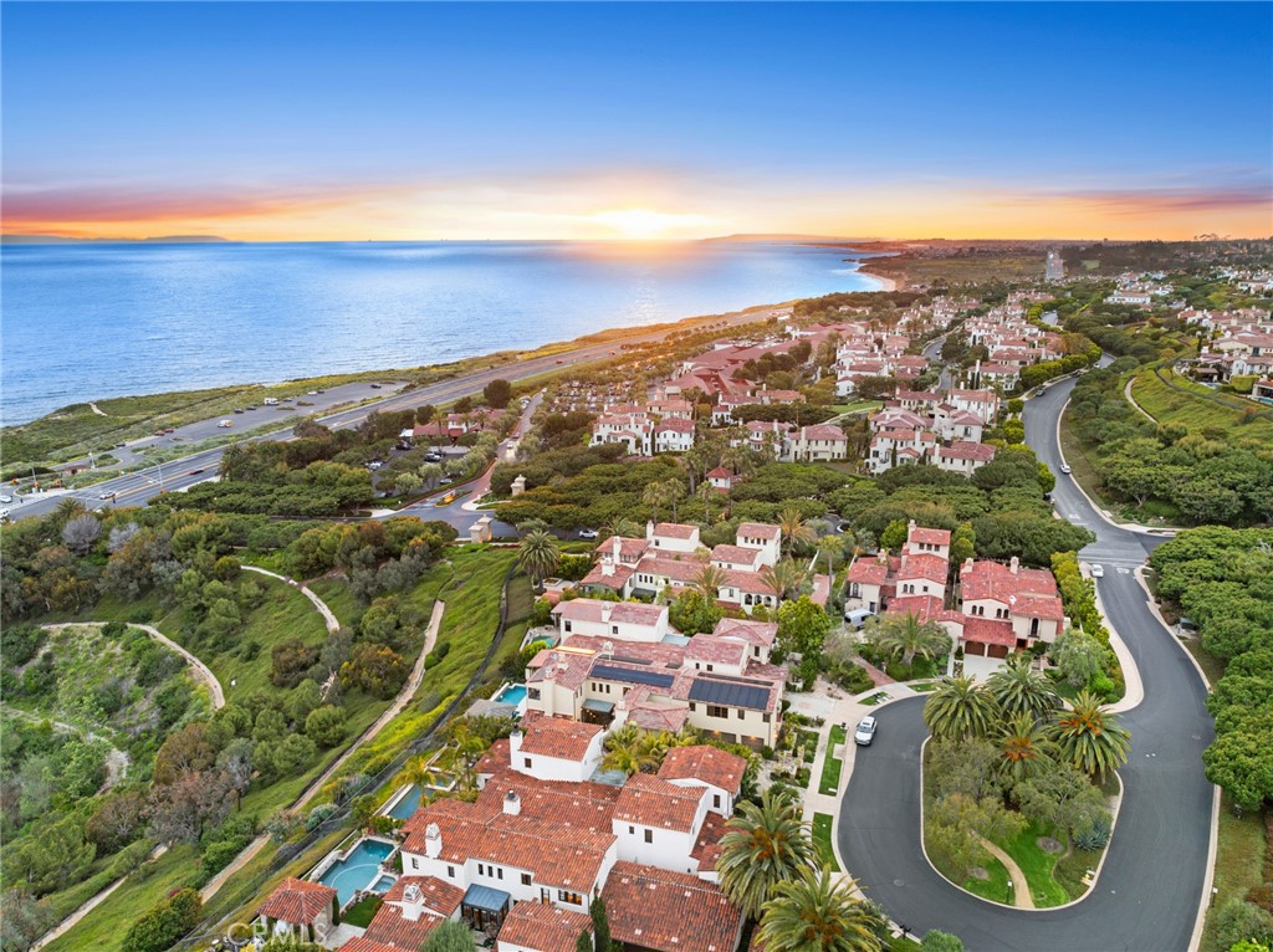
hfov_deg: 71.6
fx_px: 882
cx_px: 636
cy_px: 476
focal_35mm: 24
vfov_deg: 56.7
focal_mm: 12.29
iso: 210
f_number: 2.8
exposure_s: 1/20
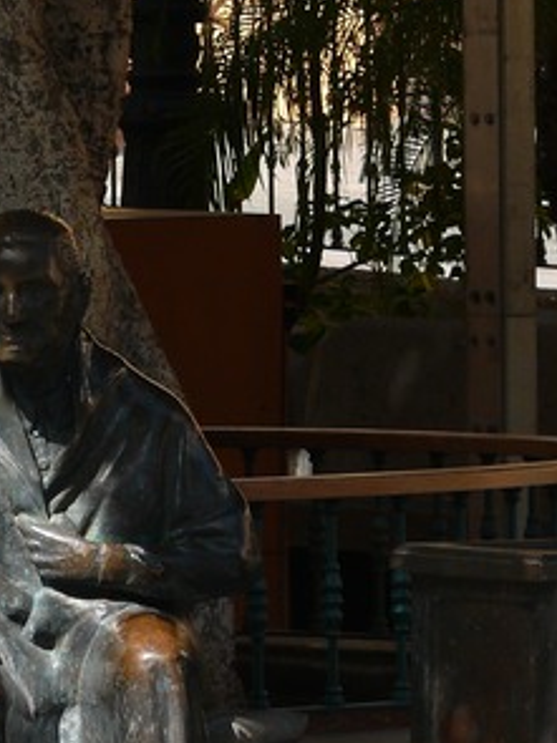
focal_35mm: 389
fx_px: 8352
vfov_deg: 5.1
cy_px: 506
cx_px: -136
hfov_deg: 3.8
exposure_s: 1/125
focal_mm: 32.3
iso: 100
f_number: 4
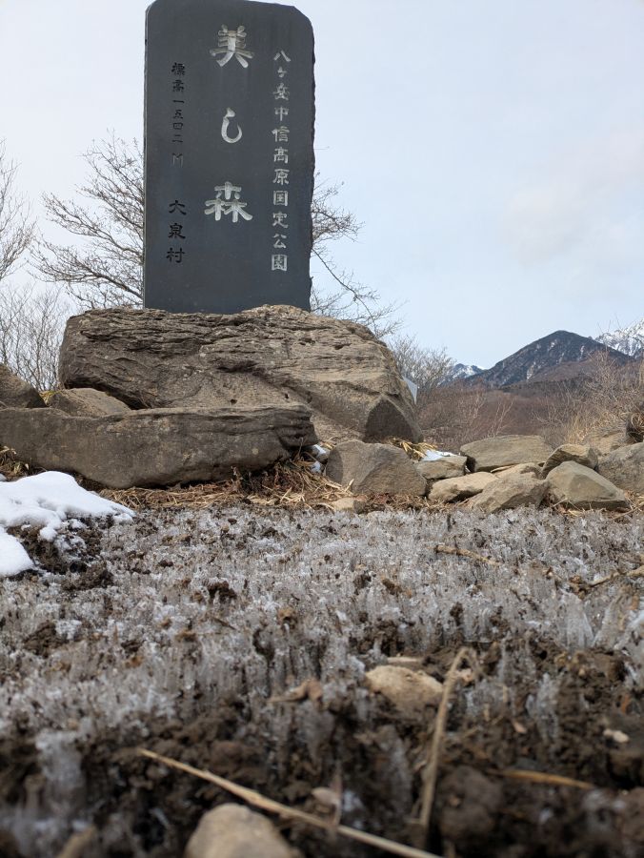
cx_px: 322
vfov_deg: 69.4
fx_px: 620
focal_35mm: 25
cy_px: 429
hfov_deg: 54.9
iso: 47
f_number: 1.89
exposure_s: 1/1449
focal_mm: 5.43
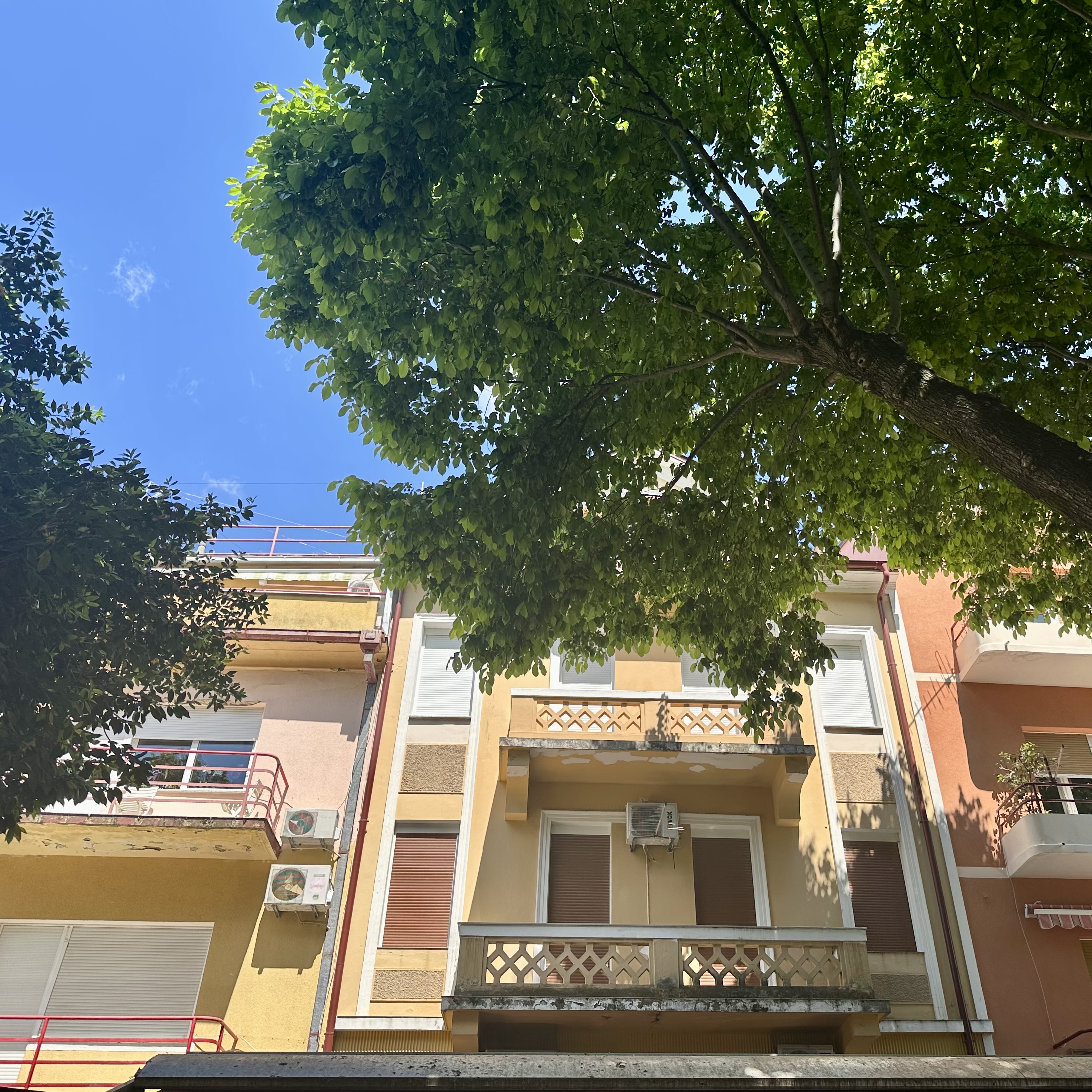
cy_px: 539
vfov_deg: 55.6
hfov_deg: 55.4
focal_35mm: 29
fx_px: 1035
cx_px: 625
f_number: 1.78
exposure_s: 1/1664
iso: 80
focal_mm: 6.86
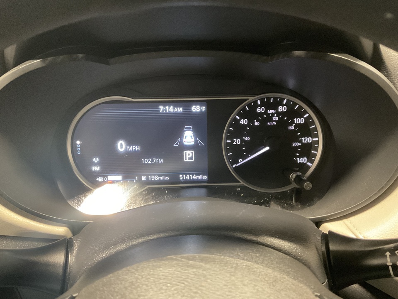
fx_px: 333
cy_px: 150
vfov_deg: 48.2
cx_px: 199
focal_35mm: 29
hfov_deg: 61.7
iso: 500
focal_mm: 3
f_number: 1.8
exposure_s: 1/30
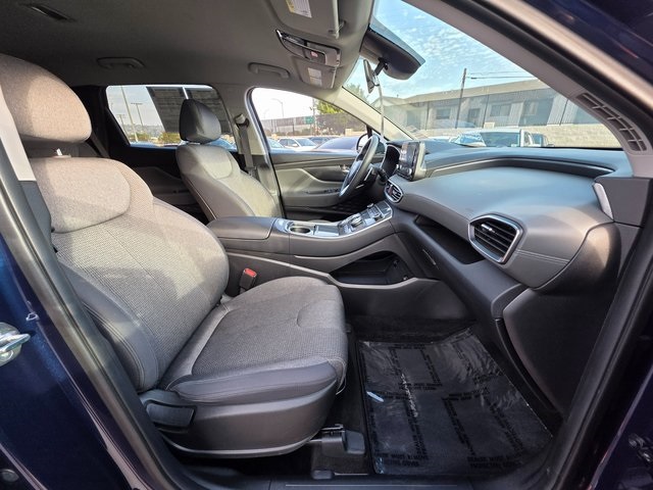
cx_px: 326
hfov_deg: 106.2
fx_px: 245
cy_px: 245
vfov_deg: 89.9
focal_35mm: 13
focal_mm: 2.2
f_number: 1.9
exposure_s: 1/120
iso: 50
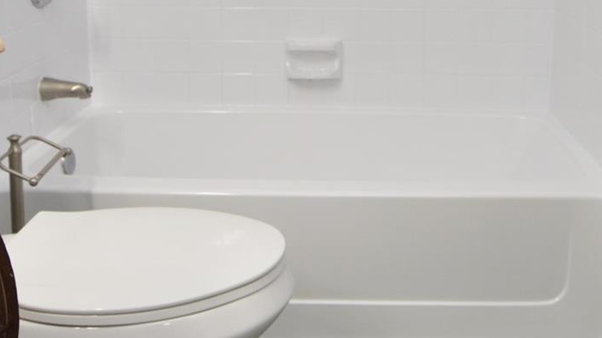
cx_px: 327
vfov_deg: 26.3
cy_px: 2
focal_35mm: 43
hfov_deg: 47.3
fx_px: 686
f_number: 4.5
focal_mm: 12
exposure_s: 1/80
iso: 400
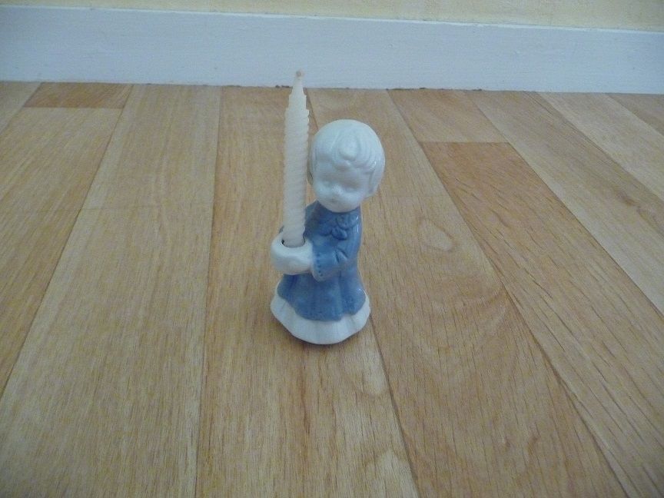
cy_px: 249
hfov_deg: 63.4
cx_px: 332
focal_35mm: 28
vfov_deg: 49.7
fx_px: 537
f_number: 3.3
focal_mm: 4.7
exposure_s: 1/25
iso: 800
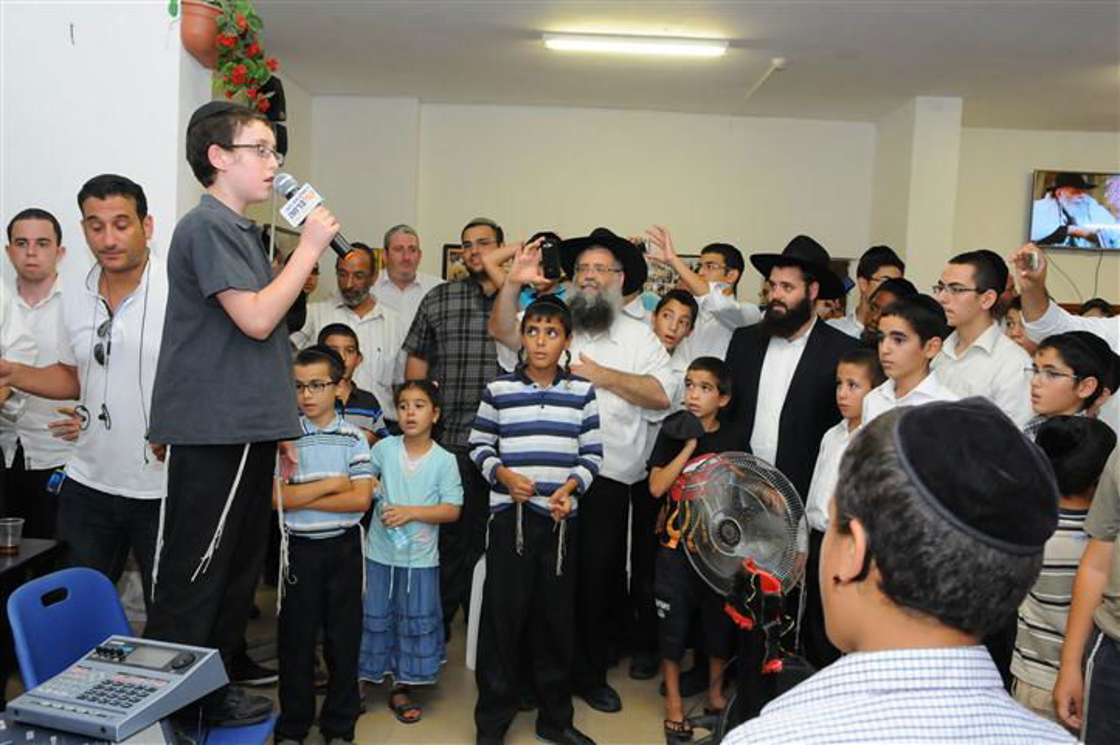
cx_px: 560
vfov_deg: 38.3
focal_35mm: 34
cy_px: 372
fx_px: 1072
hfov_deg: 55.1
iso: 1600
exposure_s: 1/125
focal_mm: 23
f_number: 6.3
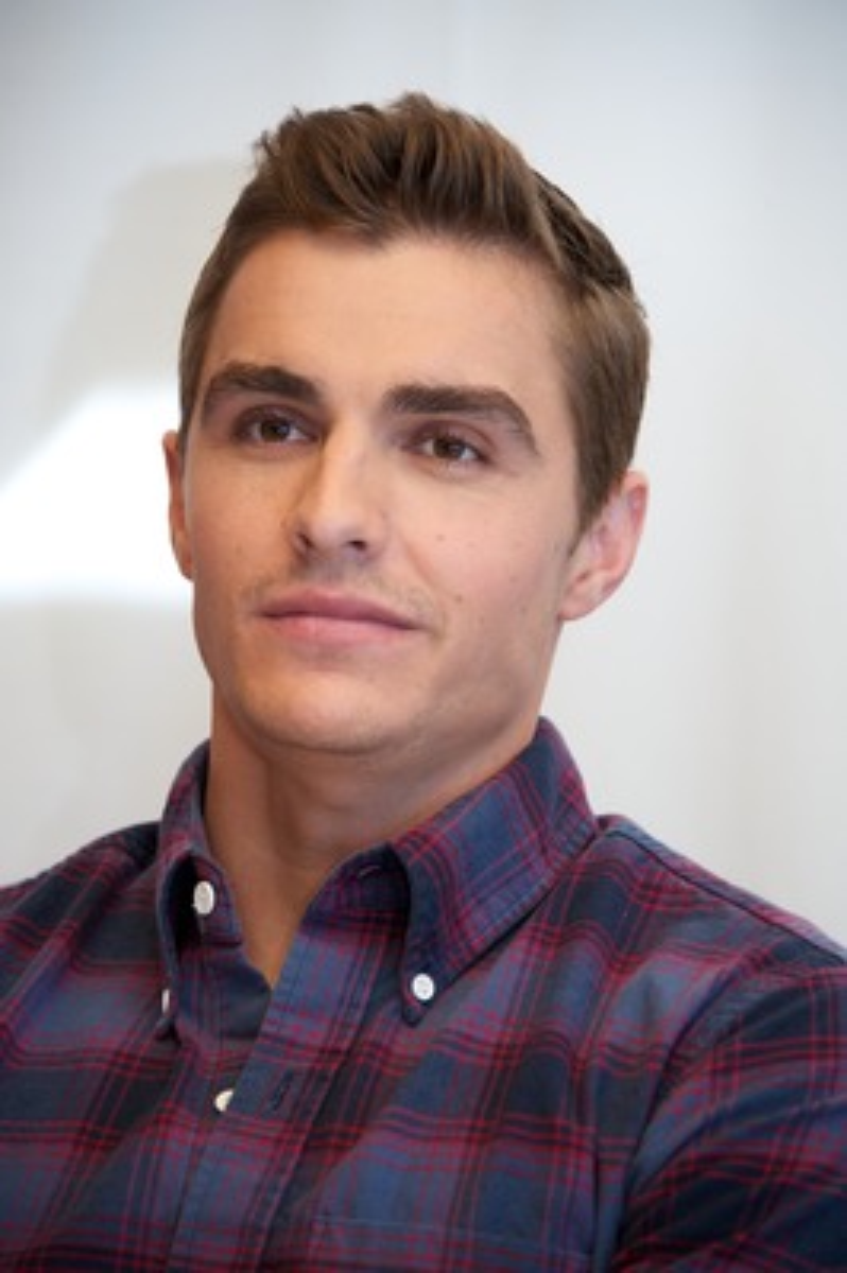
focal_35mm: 210
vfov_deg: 9.8
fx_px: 7424
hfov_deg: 6.5
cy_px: 636
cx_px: 424
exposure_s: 1/80
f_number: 5.6
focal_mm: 210
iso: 640
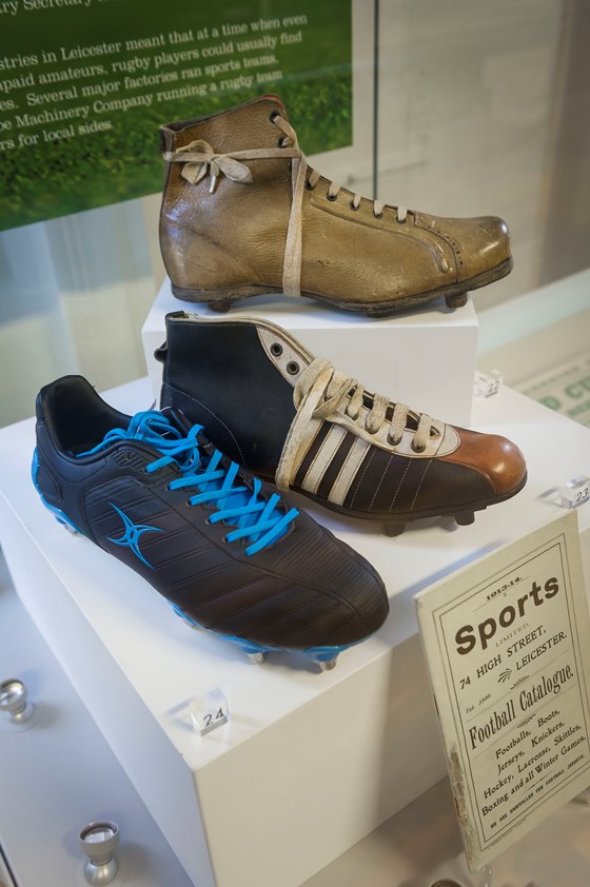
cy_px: 444
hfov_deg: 38.8
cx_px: 295
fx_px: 837
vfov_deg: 55.8
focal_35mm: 34
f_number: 3.5
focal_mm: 34
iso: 2000
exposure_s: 1/125
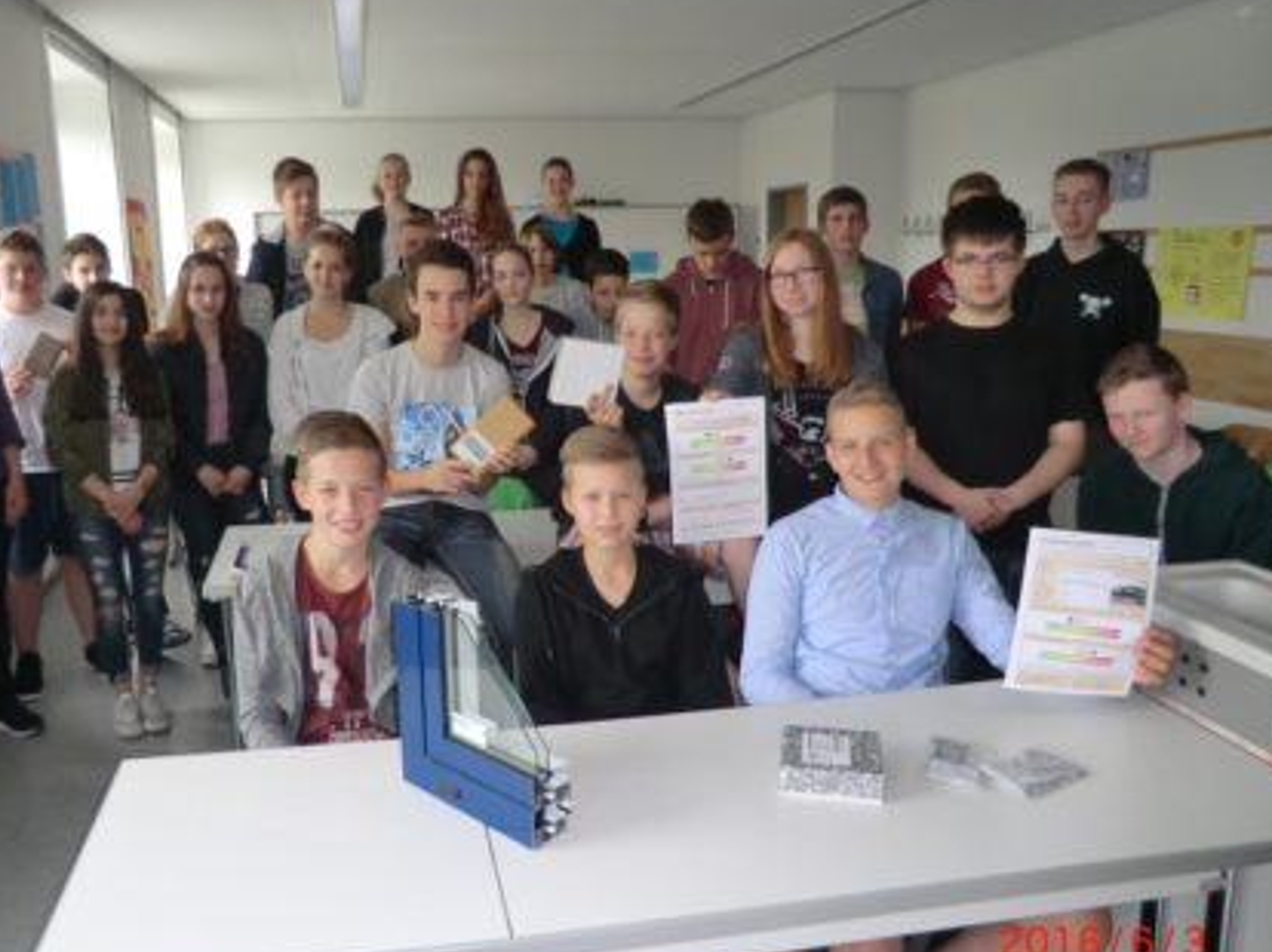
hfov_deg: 61.4
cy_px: 484
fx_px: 1065
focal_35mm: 29
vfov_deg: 48.2
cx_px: 538
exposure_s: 1/60
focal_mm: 4.3
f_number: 3.2
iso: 200
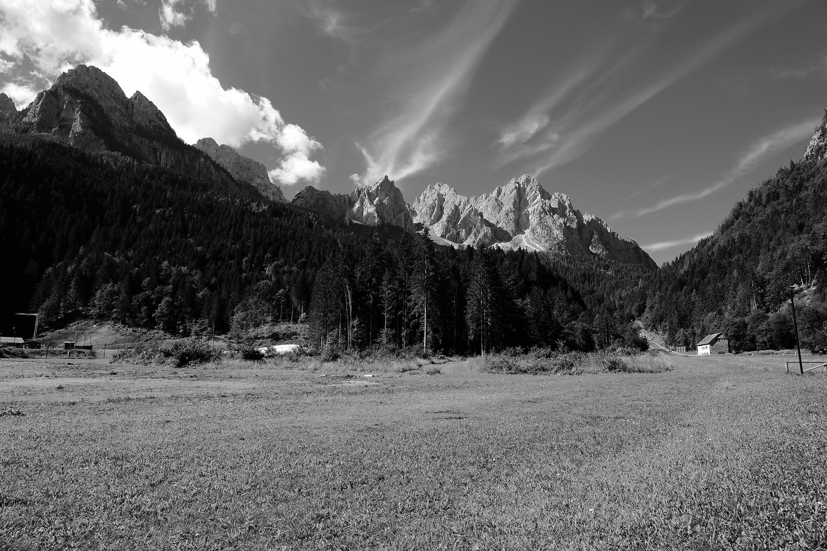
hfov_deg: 76.1
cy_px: 276
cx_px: 414
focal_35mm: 23
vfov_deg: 55.1
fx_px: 528
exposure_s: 1/320
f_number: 7.1
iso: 200
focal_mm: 15
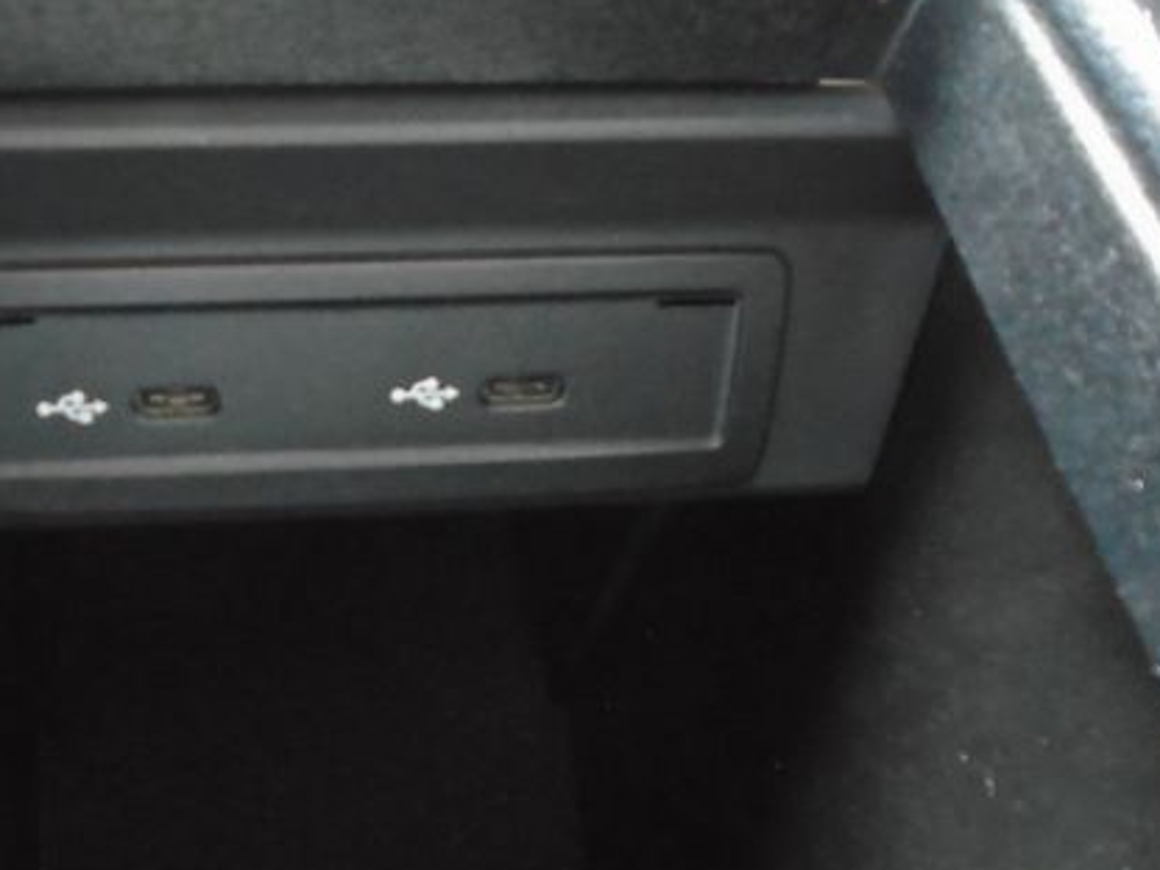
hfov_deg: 45.8
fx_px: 1340
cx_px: 351
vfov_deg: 35.9
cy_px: 466
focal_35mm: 40
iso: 640
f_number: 3.2
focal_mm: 4.6
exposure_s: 1/4
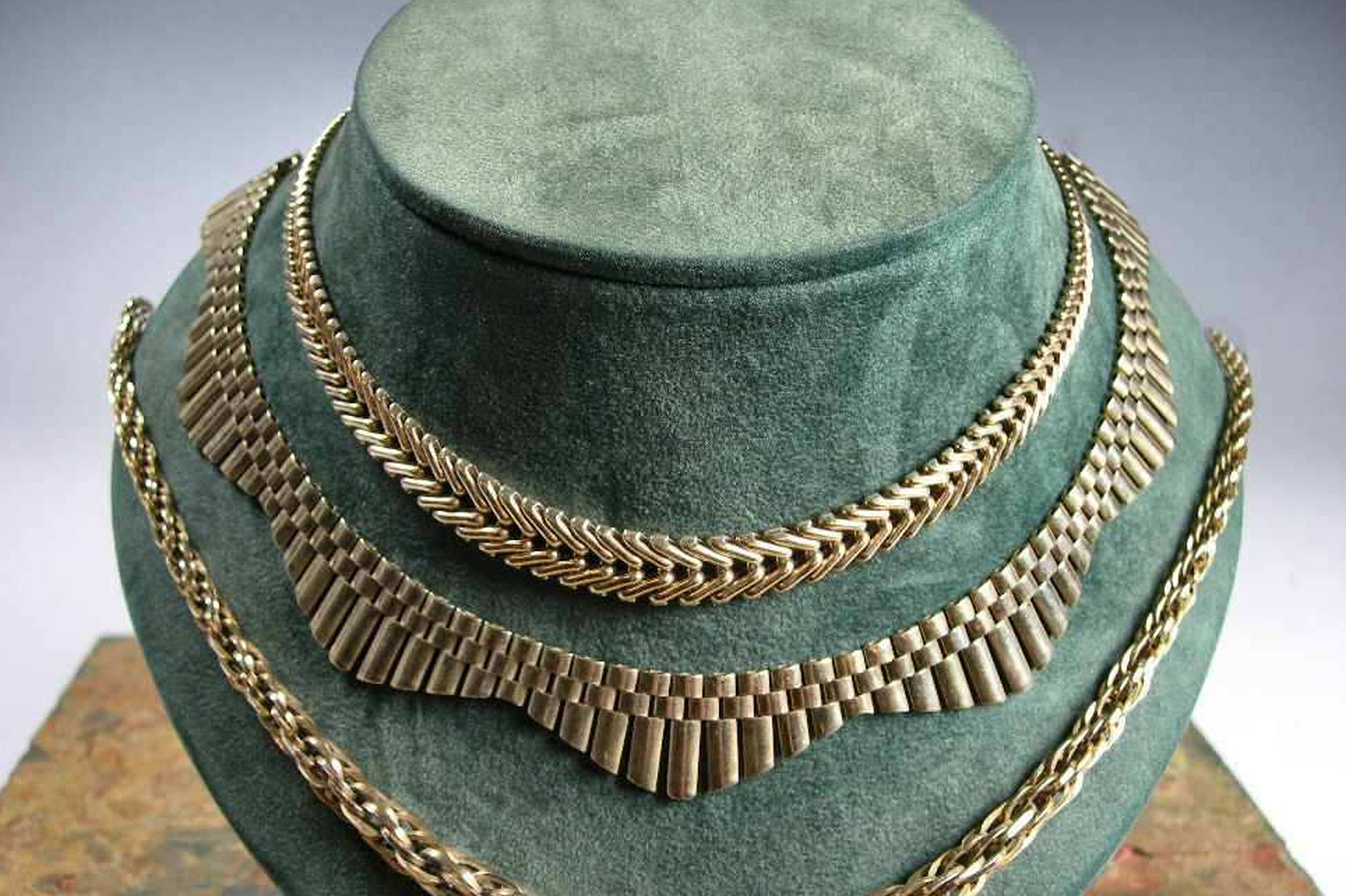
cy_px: 516
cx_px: 680
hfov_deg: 46.4
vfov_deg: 31.8
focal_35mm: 42
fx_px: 1570
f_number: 2.8
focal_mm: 7.8
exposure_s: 1/54.3
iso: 50
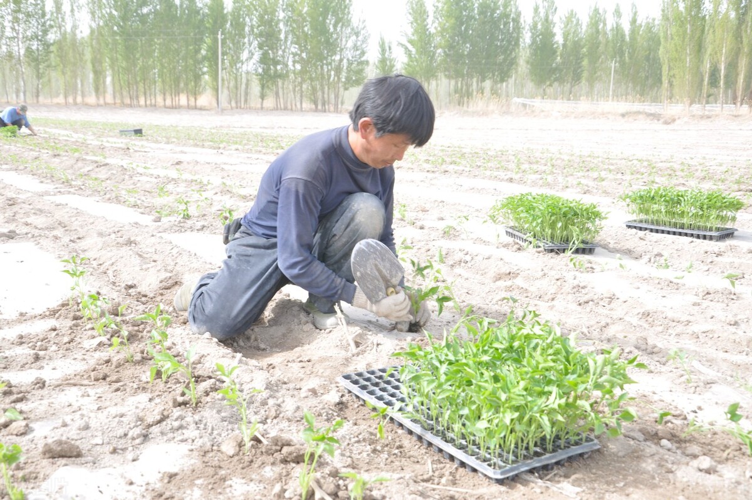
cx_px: 376
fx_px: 814
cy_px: 250
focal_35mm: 39
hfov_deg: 49.6
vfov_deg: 34.2
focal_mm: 26
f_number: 6.3
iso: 200
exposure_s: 1/160
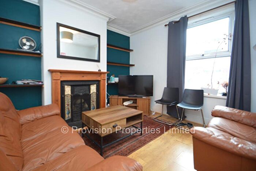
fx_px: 107
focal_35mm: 15
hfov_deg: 100.3
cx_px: 128
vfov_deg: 77.4
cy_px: 86
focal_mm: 10
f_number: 3.5
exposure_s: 1/30
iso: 800
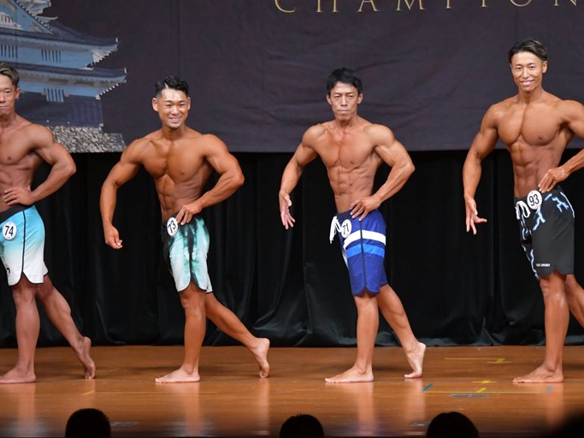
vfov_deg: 5.3
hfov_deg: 7.1
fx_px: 4689
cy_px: 219
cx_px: 259
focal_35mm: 278
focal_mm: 170
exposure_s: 1/400
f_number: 5.6
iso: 5000
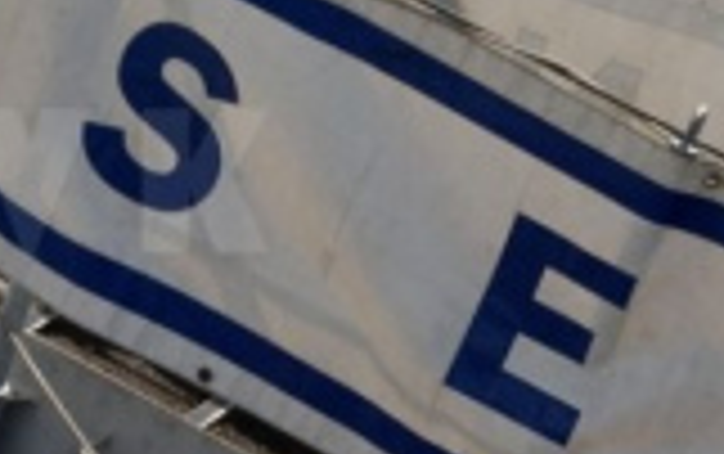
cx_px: 112
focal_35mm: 182
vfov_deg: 7.0
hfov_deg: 11.4
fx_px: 3595
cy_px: -364
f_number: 11
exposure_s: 1/400
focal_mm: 24
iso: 100
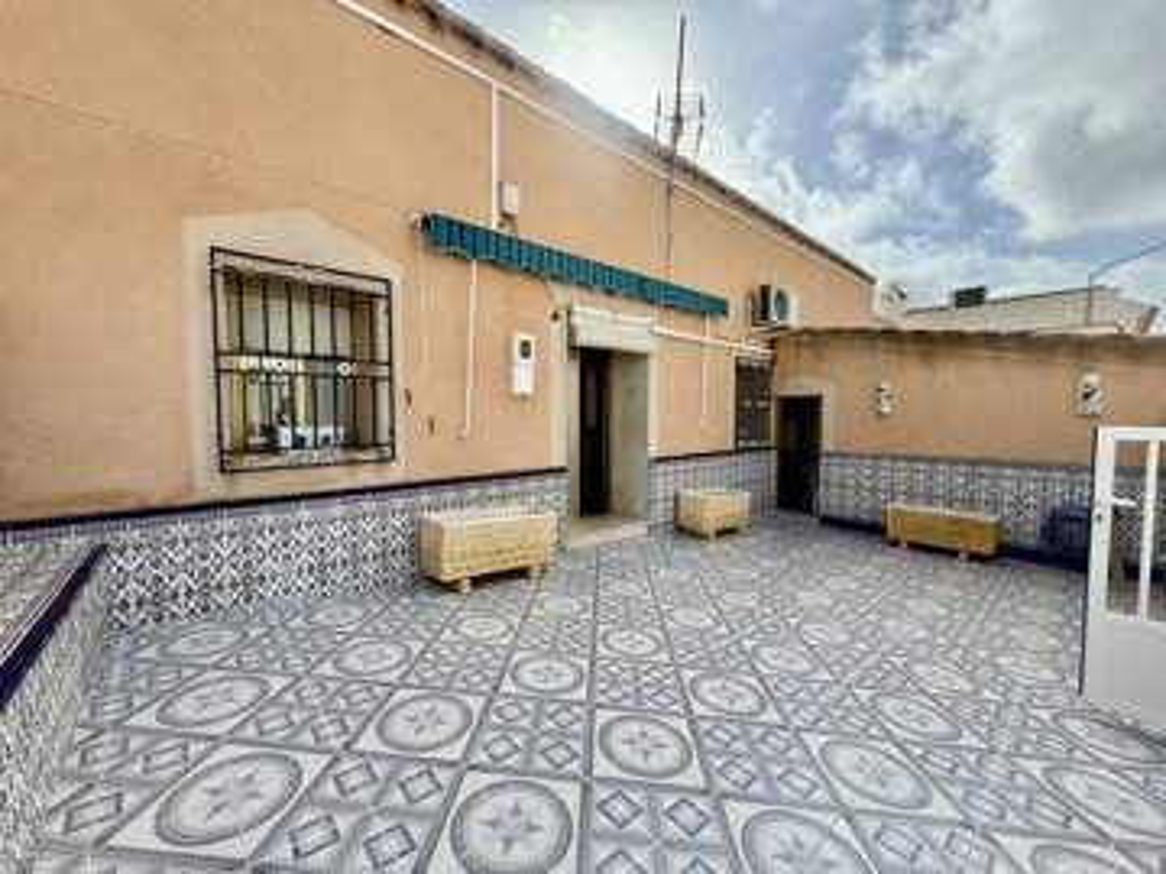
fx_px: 472
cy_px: 437
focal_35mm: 14
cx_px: 583
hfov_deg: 102.1
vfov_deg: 85.7
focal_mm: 2.22
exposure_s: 1/944
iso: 50
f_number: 2.2
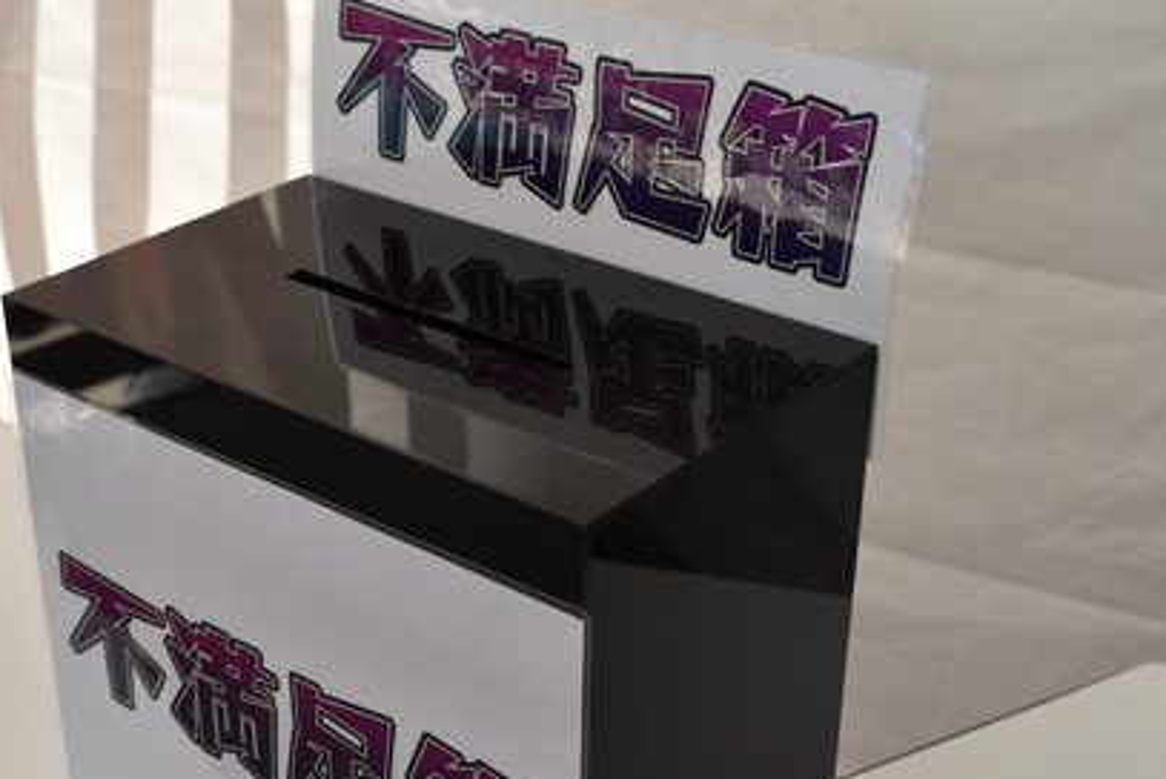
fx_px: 2139
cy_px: 609
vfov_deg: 20.4
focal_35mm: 66
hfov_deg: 30.3
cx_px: 404
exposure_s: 1/250
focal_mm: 28
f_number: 8
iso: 320
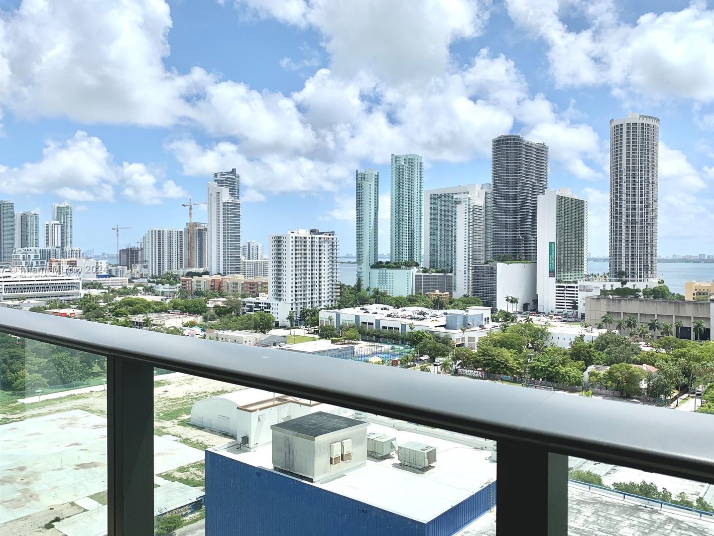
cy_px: 270
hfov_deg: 61.6
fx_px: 598
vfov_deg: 48.2
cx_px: 347
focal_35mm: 29
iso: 25
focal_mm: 4.25
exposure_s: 1/4274
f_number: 1.8
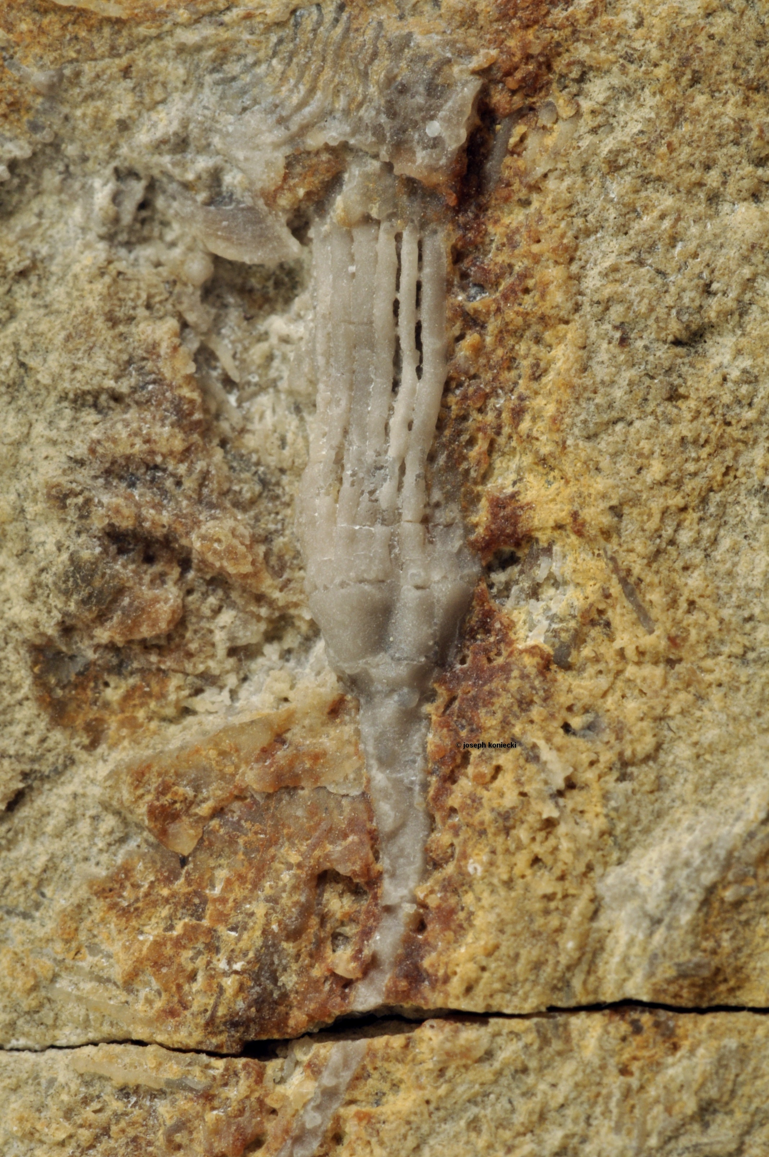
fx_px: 2891
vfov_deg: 22.6
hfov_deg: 15.2
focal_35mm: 90
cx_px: 384
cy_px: 578
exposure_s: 2.5
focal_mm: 60
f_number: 32
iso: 400
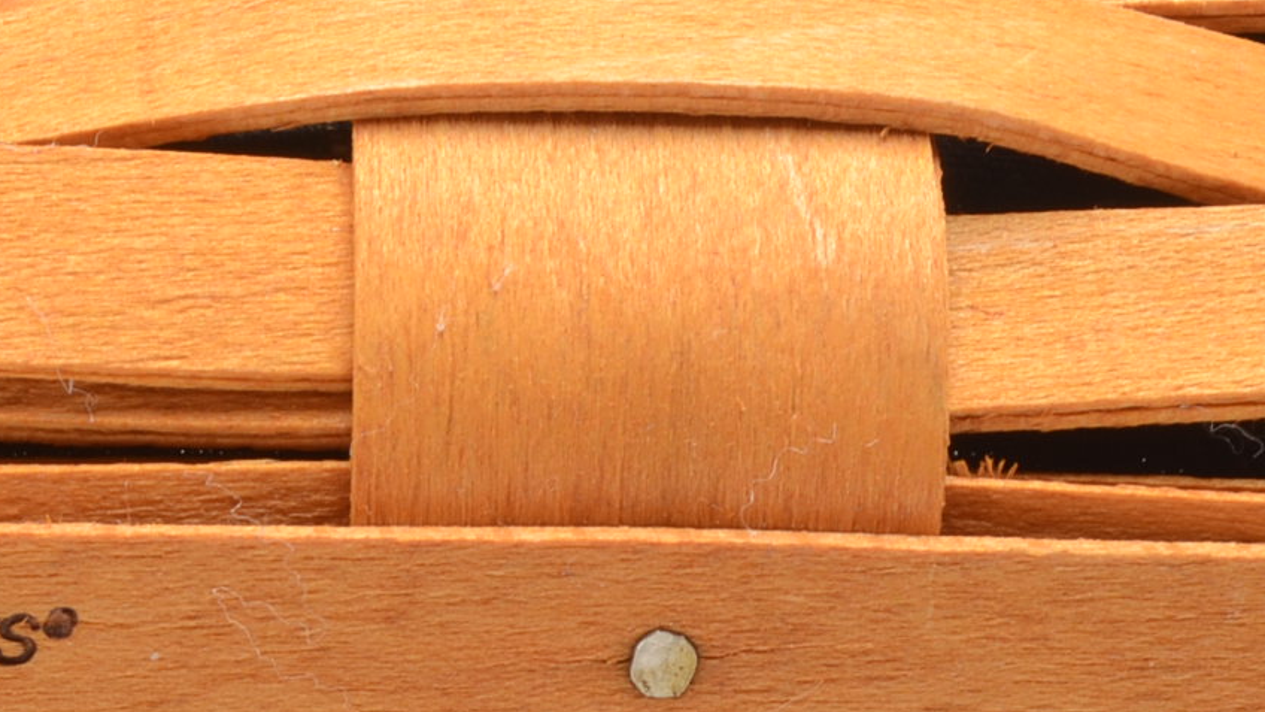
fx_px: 8403
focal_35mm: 251
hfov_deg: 8.5
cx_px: -451
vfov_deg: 4.8
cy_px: 1017
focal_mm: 55
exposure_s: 1/200
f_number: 20
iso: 100
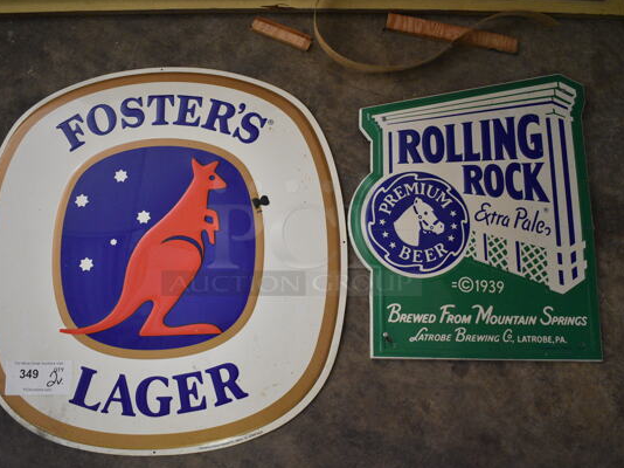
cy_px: 234
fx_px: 595
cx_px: 292
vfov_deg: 42.9
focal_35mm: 33
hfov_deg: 55.3
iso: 2800
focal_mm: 20
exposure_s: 1/125
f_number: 3.8
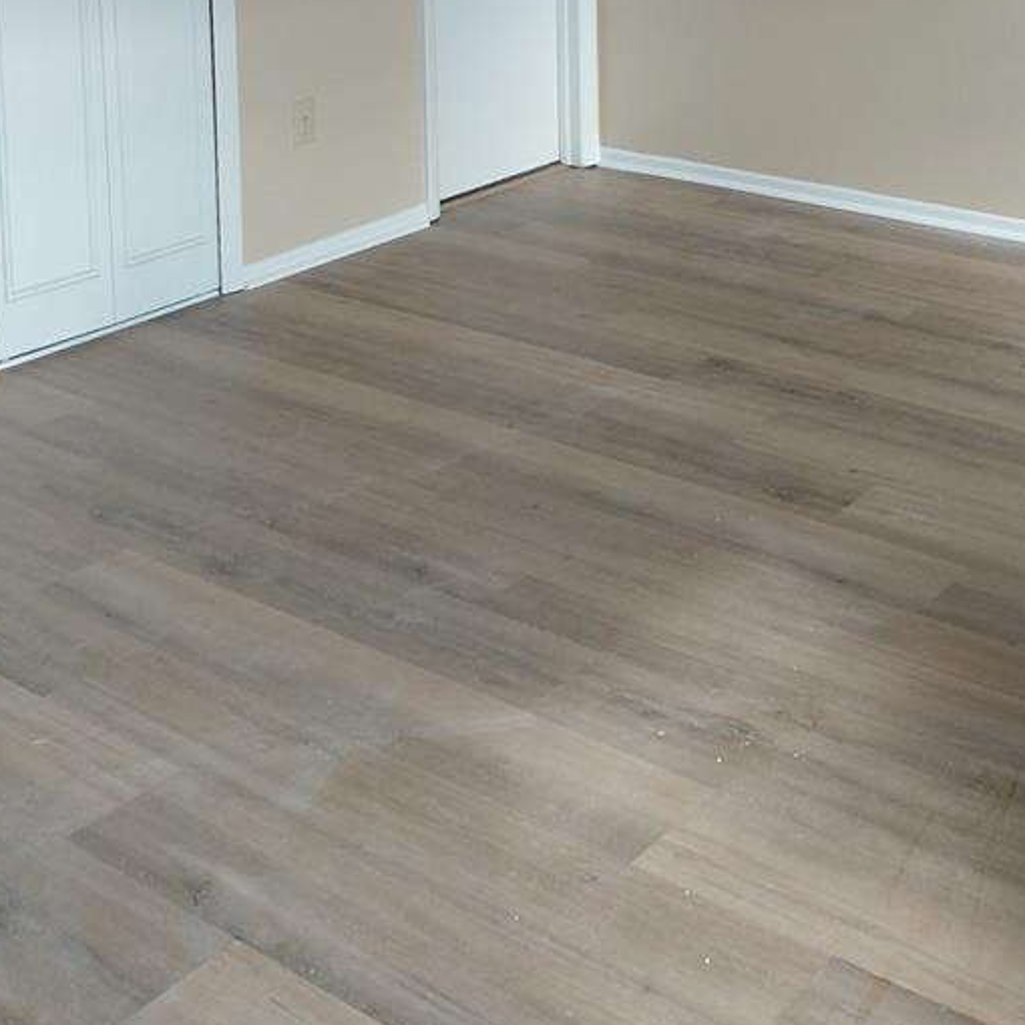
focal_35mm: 52
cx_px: 718
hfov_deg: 32.4
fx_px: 1742
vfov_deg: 29.8
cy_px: -74
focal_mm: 4.69
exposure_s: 1/120
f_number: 1.8
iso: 64
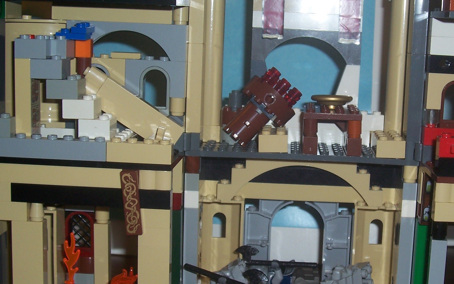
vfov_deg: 21.3
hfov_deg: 33.2
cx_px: 307
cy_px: 146
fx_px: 755
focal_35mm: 61
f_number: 3
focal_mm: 7
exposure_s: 1/60
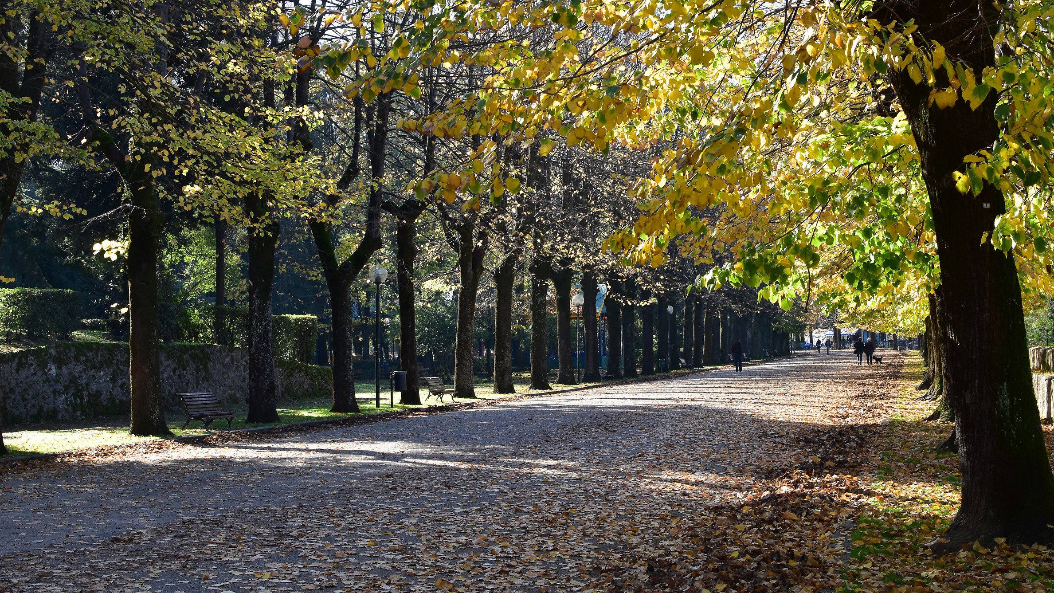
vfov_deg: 21.6
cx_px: 525
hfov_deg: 37.5
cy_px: 263
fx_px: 1552
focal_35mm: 56
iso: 400
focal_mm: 35
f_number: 9
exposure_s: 1/160
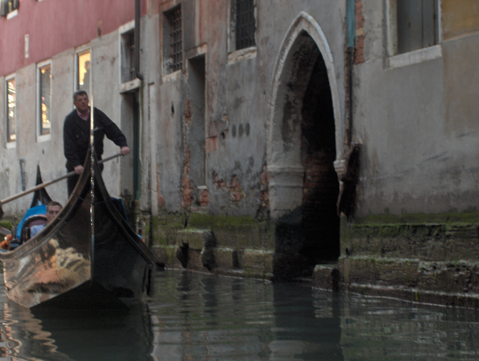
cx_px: 240
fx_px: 1621
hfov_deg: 16.8
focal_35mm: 117
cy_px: 180
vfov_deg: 12.7
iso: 100
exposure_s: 1/125
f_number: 4.9
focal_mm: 24
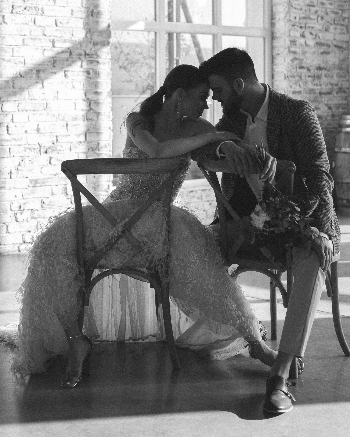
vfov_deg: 31.4
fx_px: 777
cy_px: 175
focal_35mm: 60
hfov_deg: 25.4
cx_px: 175
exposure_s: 1/1000
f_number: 2
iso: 320
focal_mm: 35
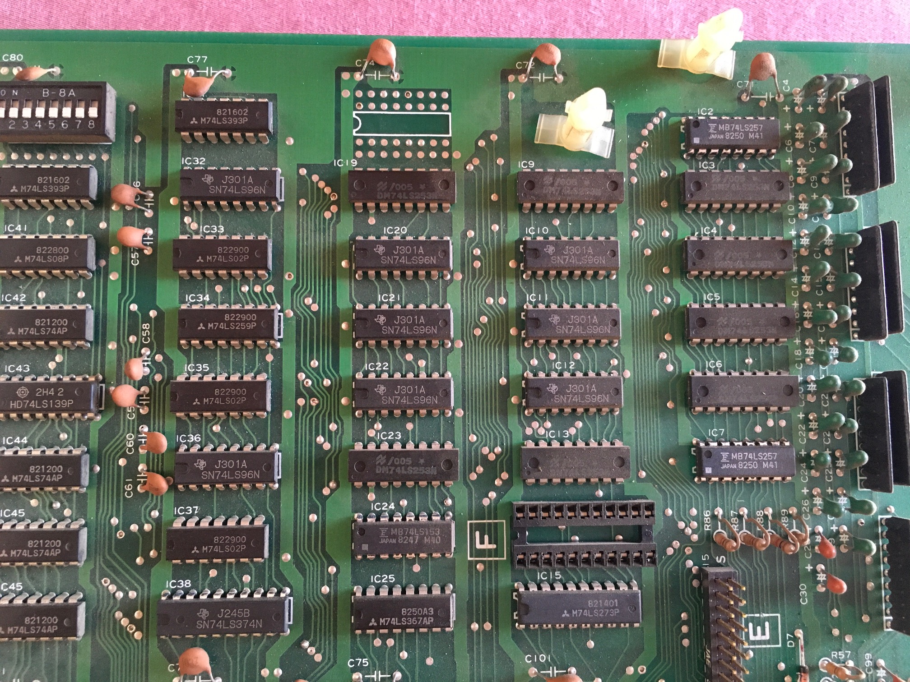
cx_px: 455
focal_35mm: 29
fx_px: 762
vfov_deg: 48.2
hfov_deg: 61.7
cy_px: 341
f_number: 2.2
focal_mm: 4.15
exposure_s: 1/25
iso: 200
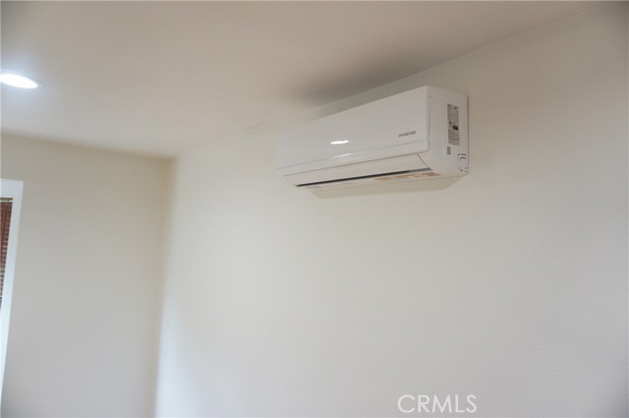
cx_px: 314
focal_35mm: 24
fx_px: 419
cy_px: 209
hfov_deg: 73.8
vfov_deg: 53.0
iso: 400
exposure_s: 1/60
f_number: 3.5
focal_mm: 16
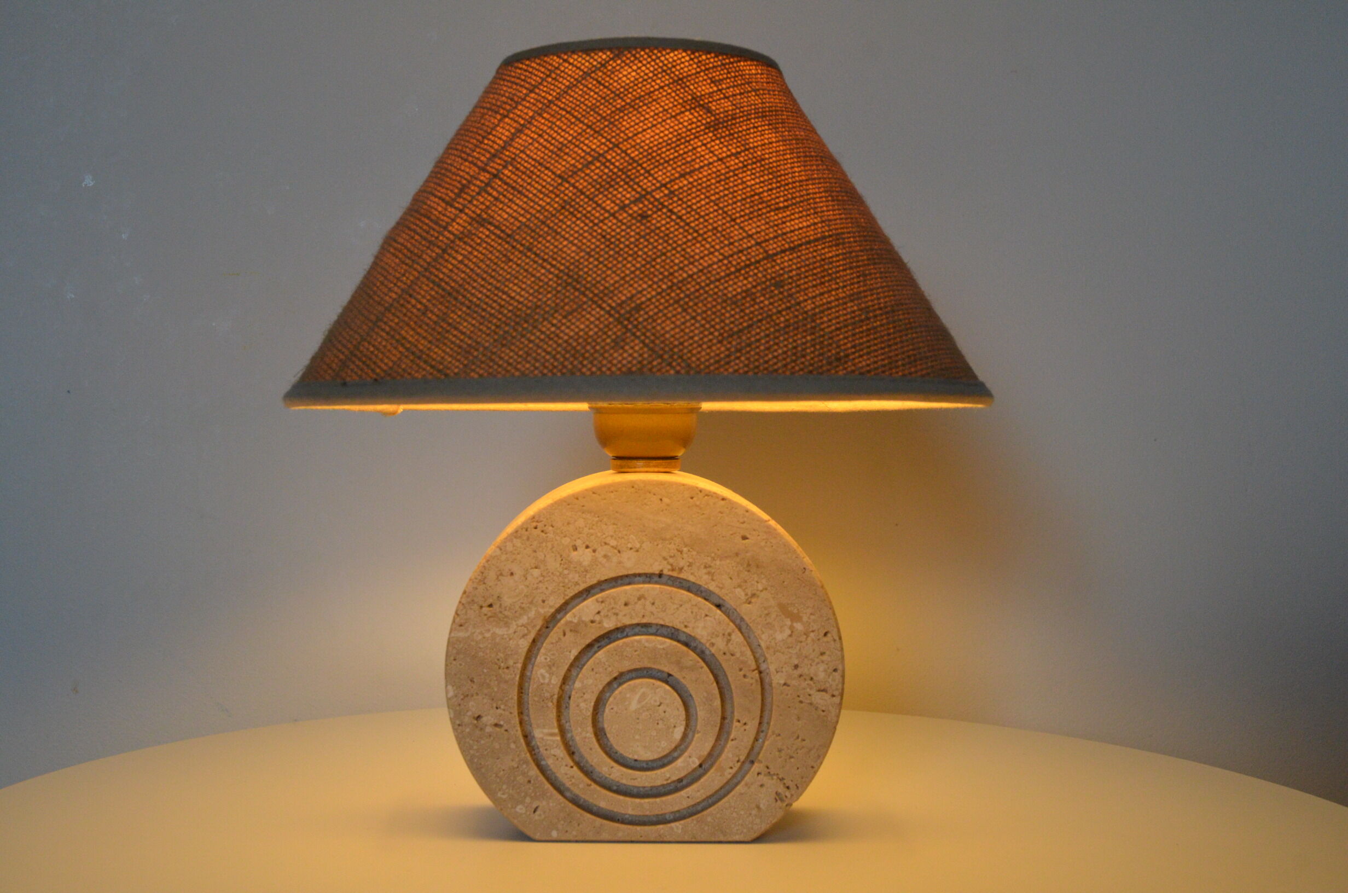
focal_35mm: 46
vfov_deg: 28.8
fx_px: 1738
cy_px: 446
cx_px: 674
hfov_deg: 42.4
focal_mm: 31
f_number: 8
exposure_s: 1/250
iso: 2000
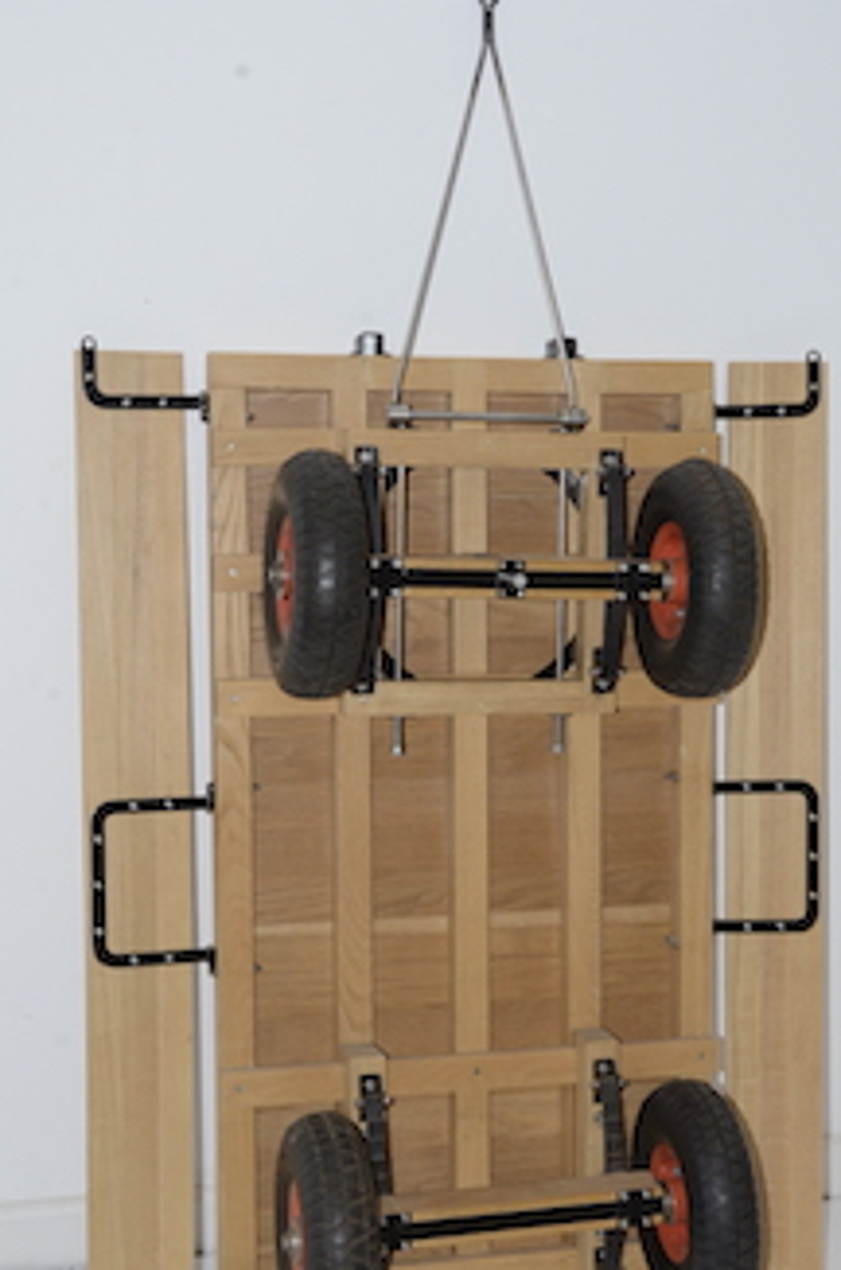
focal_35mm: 60
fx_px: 2111
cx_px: 467
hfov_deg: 22.5
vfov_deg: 33.4
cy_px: 690
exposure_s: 1/60
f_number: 14
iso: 800
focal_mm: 32
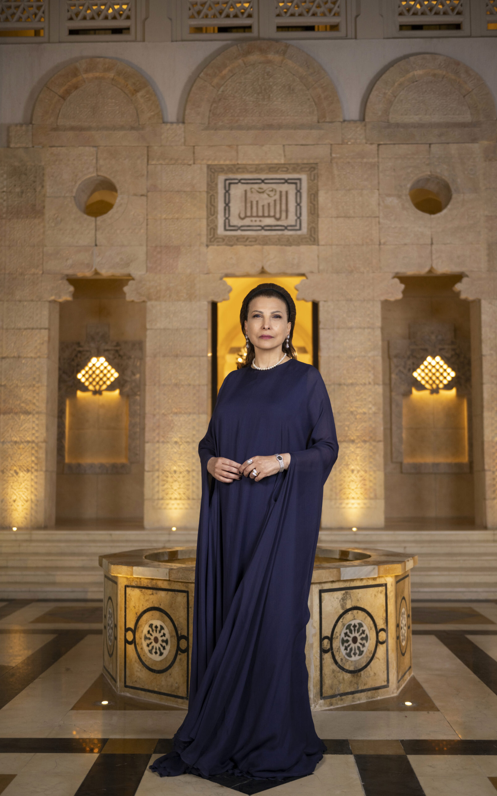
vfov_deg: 48.2
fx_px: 889
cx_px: 250
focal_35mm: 41
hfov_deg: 31.2
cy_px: 398
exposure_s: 1/50
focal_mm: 40
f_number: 2.8
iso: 250
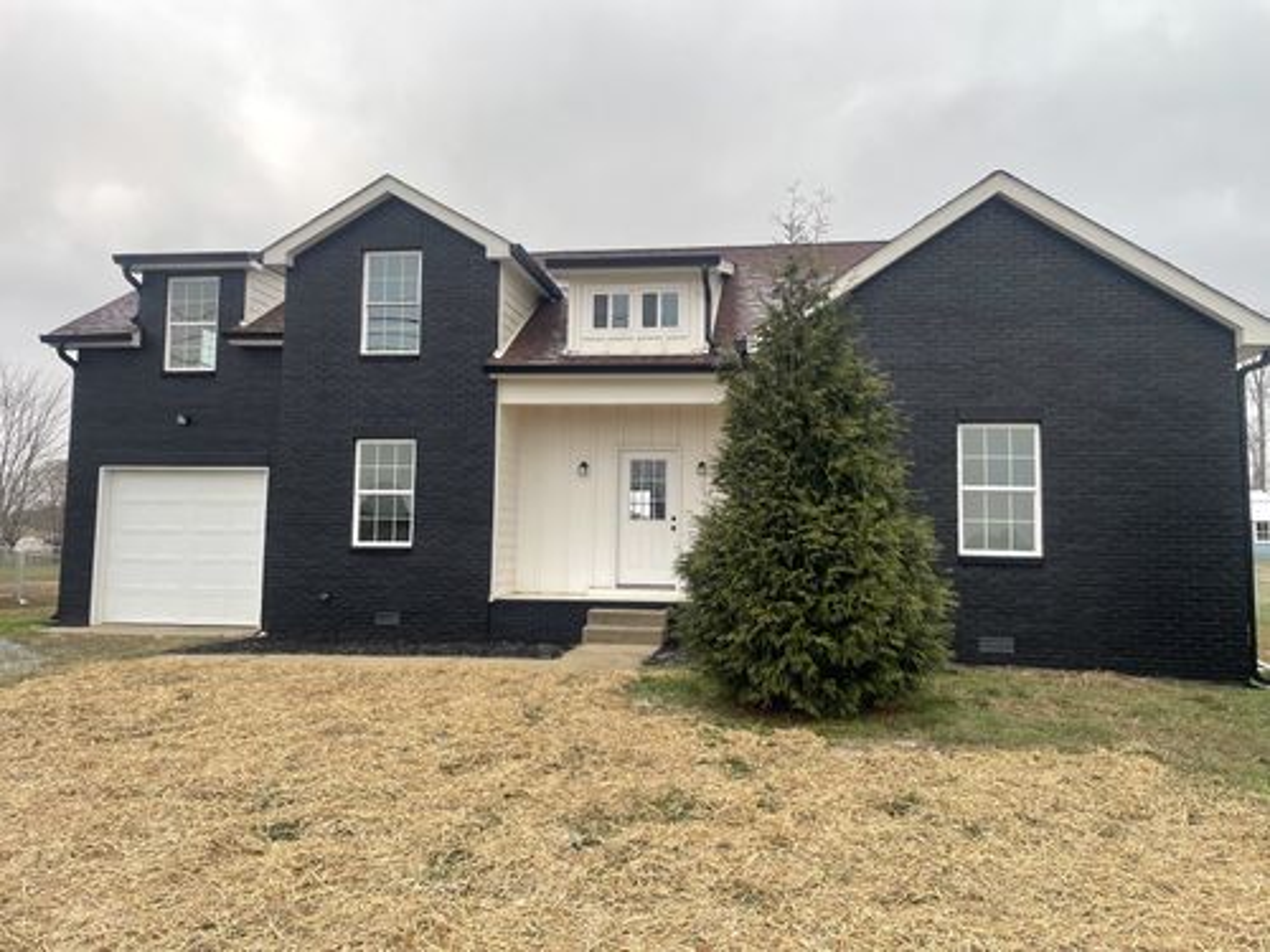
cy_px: 476
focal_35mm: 26
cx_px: 635
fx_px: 954
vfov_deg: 53.1
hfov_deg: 67.3
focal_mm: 4.2
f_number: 1.6
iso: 32
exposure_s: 1/175
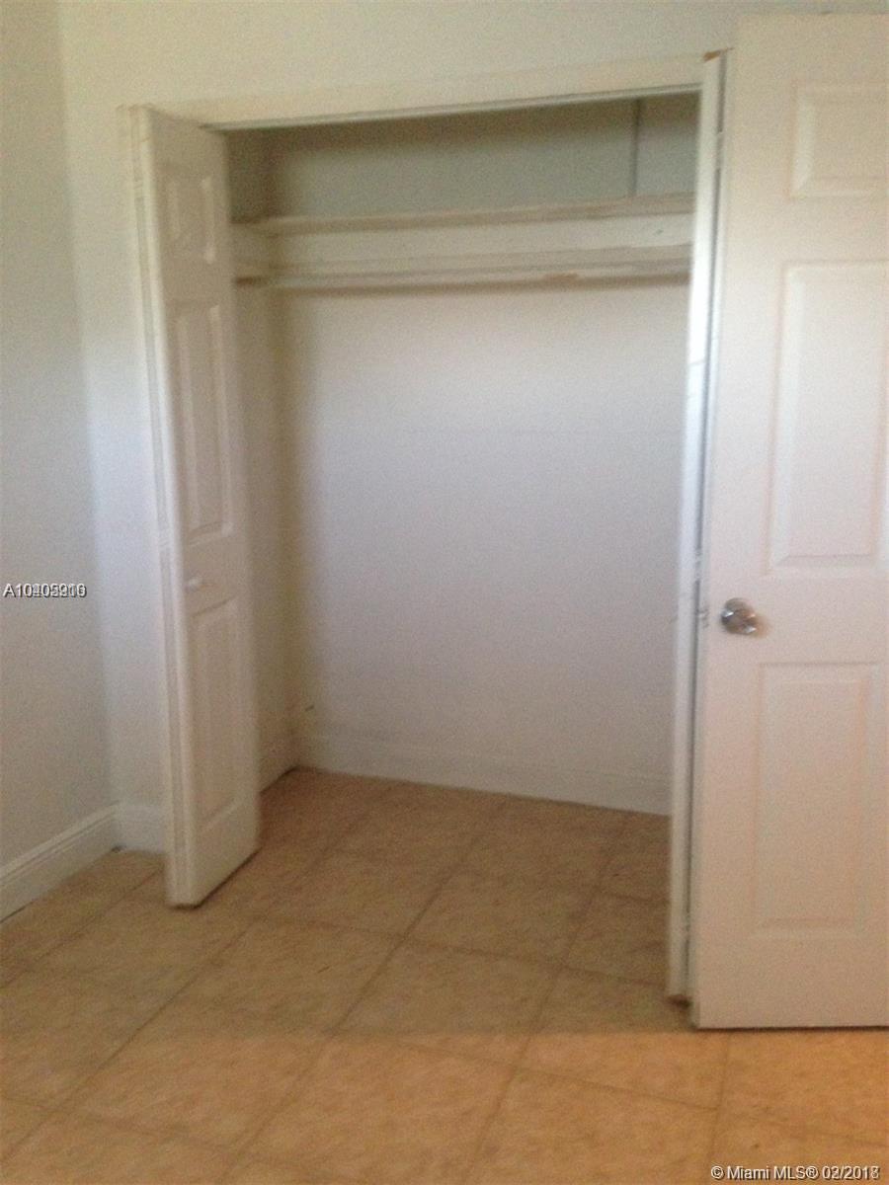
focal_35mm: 33
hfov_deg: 42.9
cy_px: 592
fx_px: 1130
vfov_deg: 55.4
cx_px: 444
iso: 400
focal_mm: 4.12
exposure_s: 1/17
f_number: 2.4
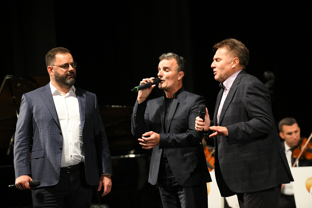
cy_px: 104
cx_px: 156
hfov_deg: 10.3
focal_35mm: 200
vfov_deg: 6.9
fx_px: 1733
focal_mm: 200
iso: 3200
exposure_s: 1/400
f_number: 4
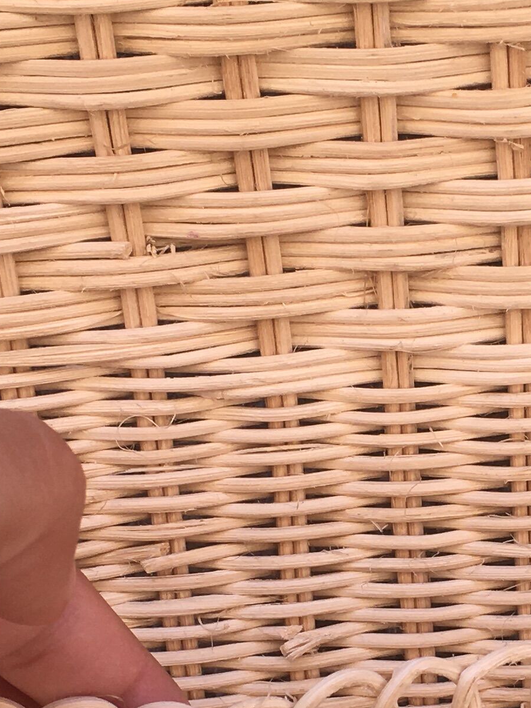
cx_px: 485
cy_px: 597
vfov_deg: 19.9
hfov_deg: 15.1
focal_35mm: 97
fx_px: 1984
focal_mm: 4.15
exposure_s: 1/288
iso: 25
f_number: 2.2
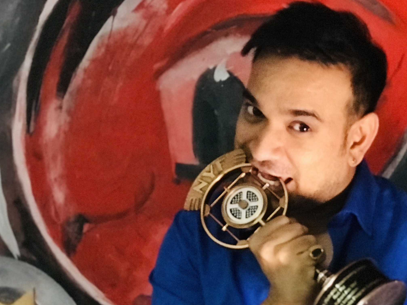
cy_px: 290
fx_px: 1328
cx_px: 346
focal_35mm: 113
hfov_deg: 17.2
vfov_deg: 13.0
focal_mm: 6.6
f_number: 2.8
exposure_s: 1/50
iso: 1000
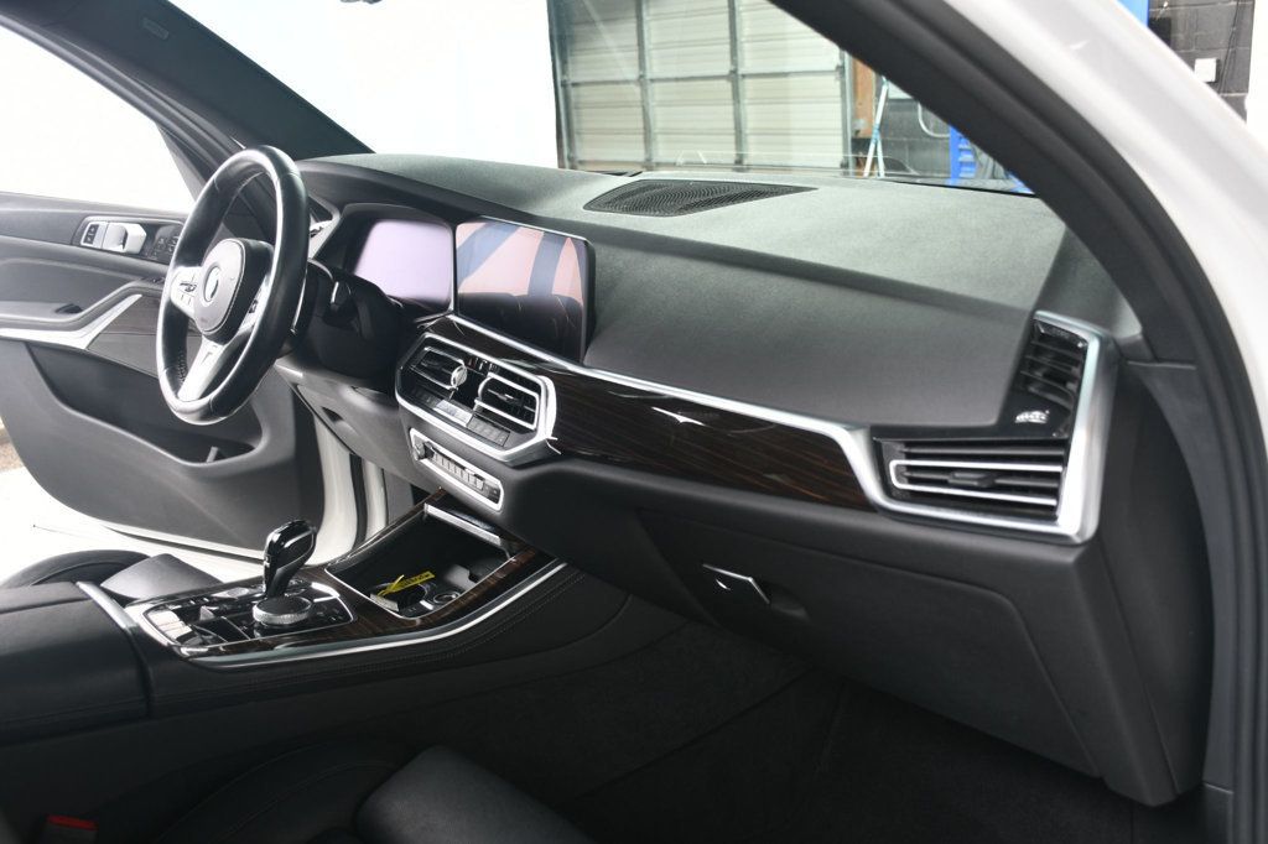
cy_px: 422
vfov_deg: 36.8
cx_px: 634
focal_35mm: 36
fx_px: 1268
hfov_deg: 53.1
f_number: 4
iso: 100
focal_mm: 24
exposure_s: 1/160
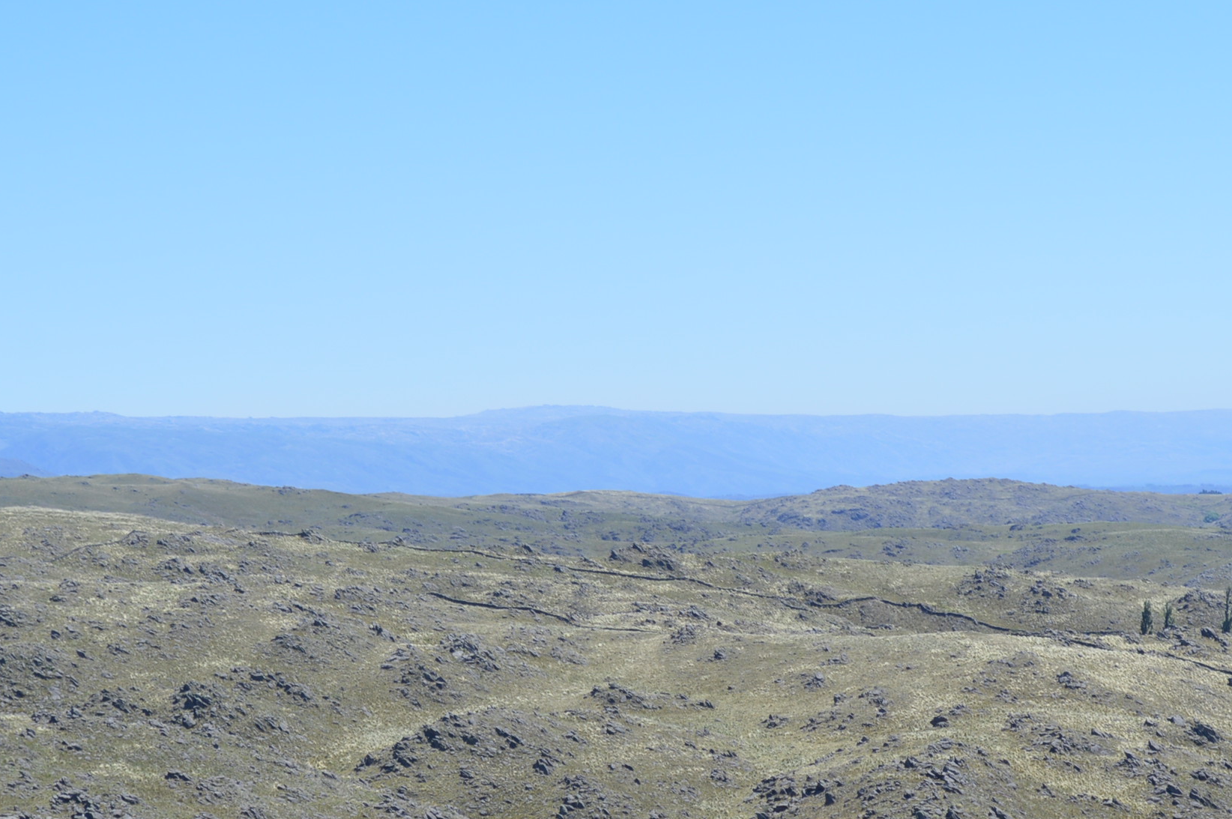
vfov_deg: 9.1
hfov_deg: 13.6
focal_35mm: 151
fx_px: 5160
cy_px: 676
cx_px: 865
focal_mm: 55
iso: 100
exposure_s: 1/250
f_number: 8
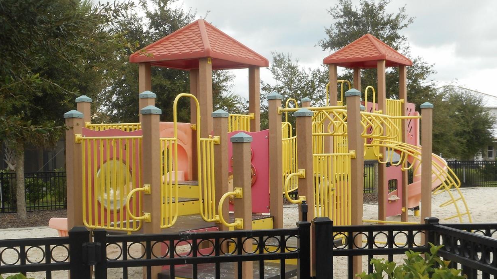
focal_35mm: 55
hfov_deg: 37.6
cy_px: 190
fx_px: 725
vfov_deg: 21.7
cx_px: 307
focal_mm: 6.9
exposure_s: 1/160
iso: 80
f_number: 4.5
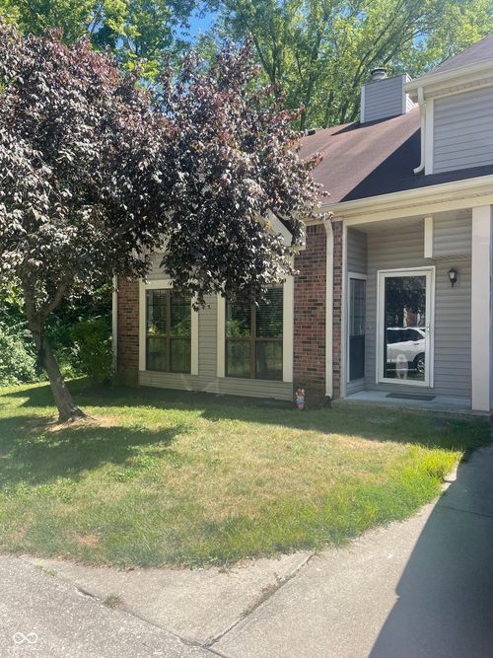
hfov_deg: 53.0
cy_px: 329
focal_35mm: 26
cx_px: 246
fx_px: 494
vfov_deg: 67.3
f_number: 1.6
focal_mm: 4.2
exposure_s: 1/1072
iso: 32
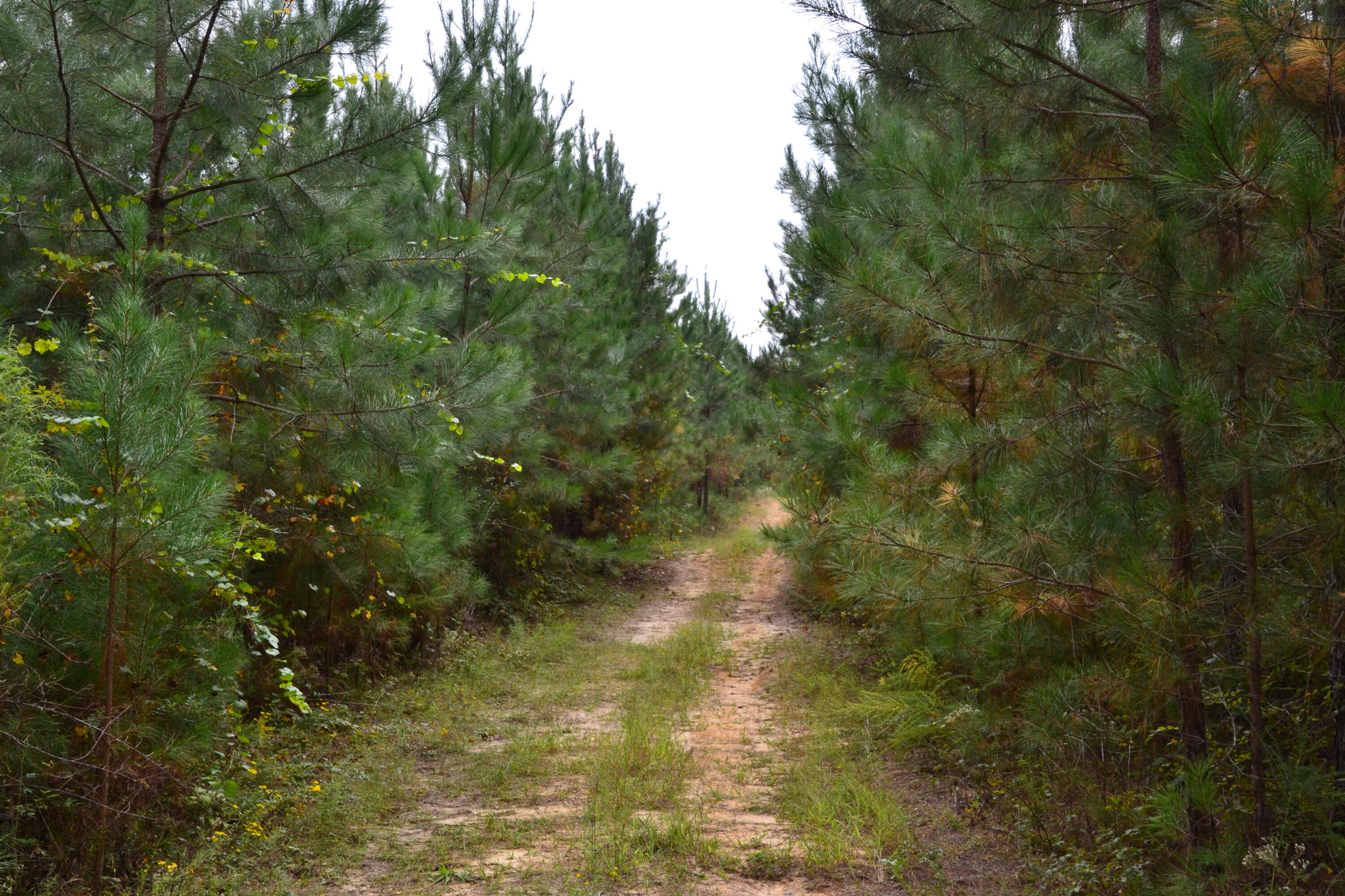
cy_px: 448
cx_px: 672
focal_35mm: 46
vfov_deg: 28.9
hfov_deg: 42.3
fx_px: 1737
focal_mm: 31
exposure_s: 1/200
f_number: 10
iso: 400
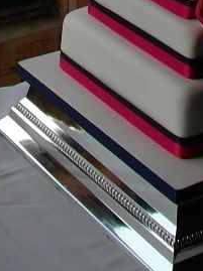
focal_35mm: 137
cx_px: 111
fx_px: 1074
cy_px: -486
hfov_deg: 10.8
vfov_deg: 10.8
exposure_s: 1/350
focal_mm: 4.1
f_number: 4
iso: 100
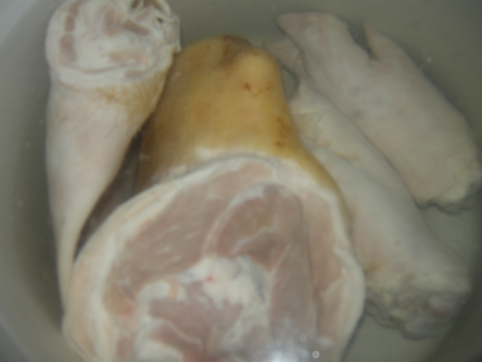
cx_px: 241
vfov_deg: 40.7
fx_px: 487
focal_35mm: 35
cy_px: 181
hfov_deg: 52.6
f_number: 2.7
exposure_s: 1/60
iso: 64
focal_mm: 7.5
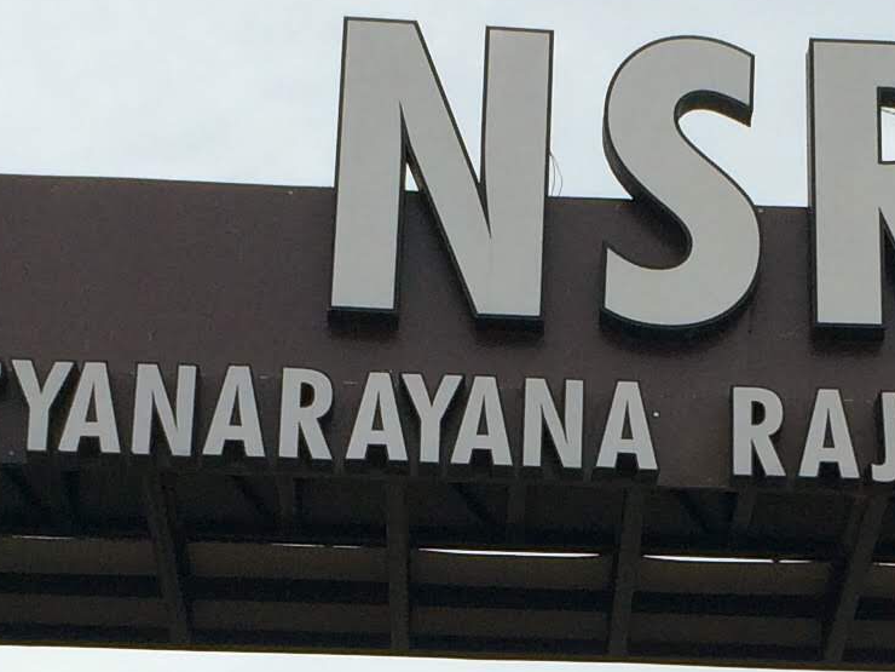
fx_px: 3309
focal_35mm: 128
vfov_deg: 11.4
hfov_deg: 15.3
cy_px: 805
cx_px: 699
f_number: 2.2
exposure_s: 1/2740
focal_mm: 4.15
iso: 32
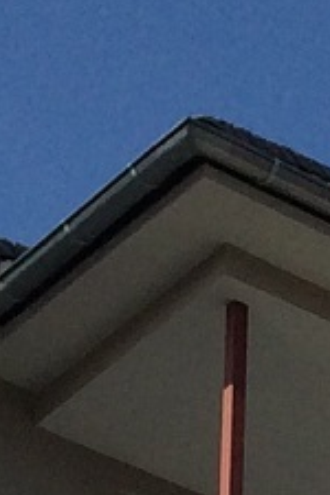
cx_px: 1016
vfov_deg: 6.9
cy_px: 1461
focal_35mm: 268
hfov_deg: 4.9
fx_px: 3685
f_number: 2.2
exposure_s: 1/3425
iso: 32
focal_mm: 4.15
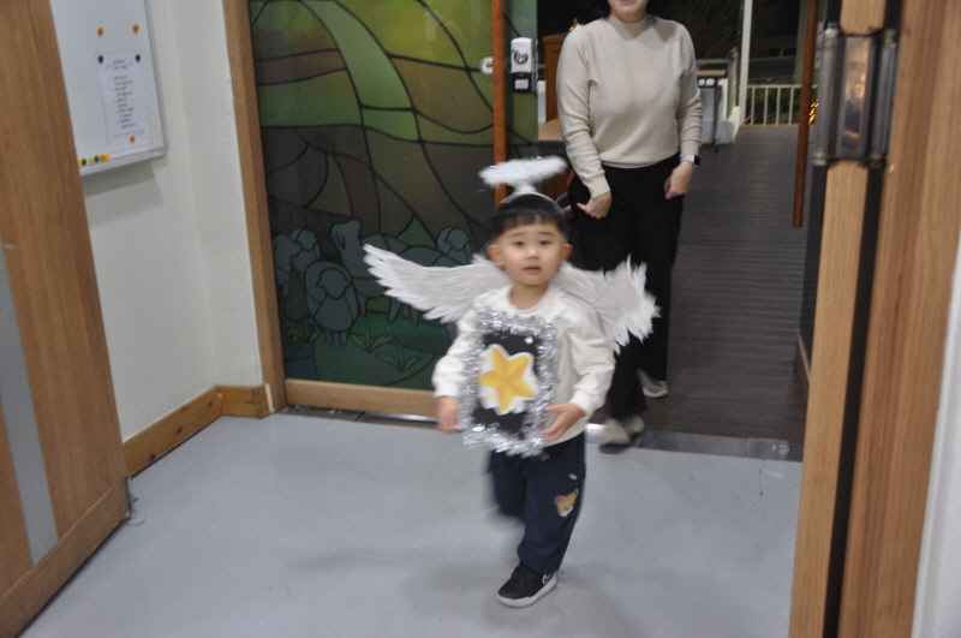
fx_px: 960
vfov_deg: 36.8
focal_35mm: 36
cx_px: 480
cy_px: 319
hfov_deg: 53.2
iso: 400
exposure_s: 1/15
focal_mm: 24
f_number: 4
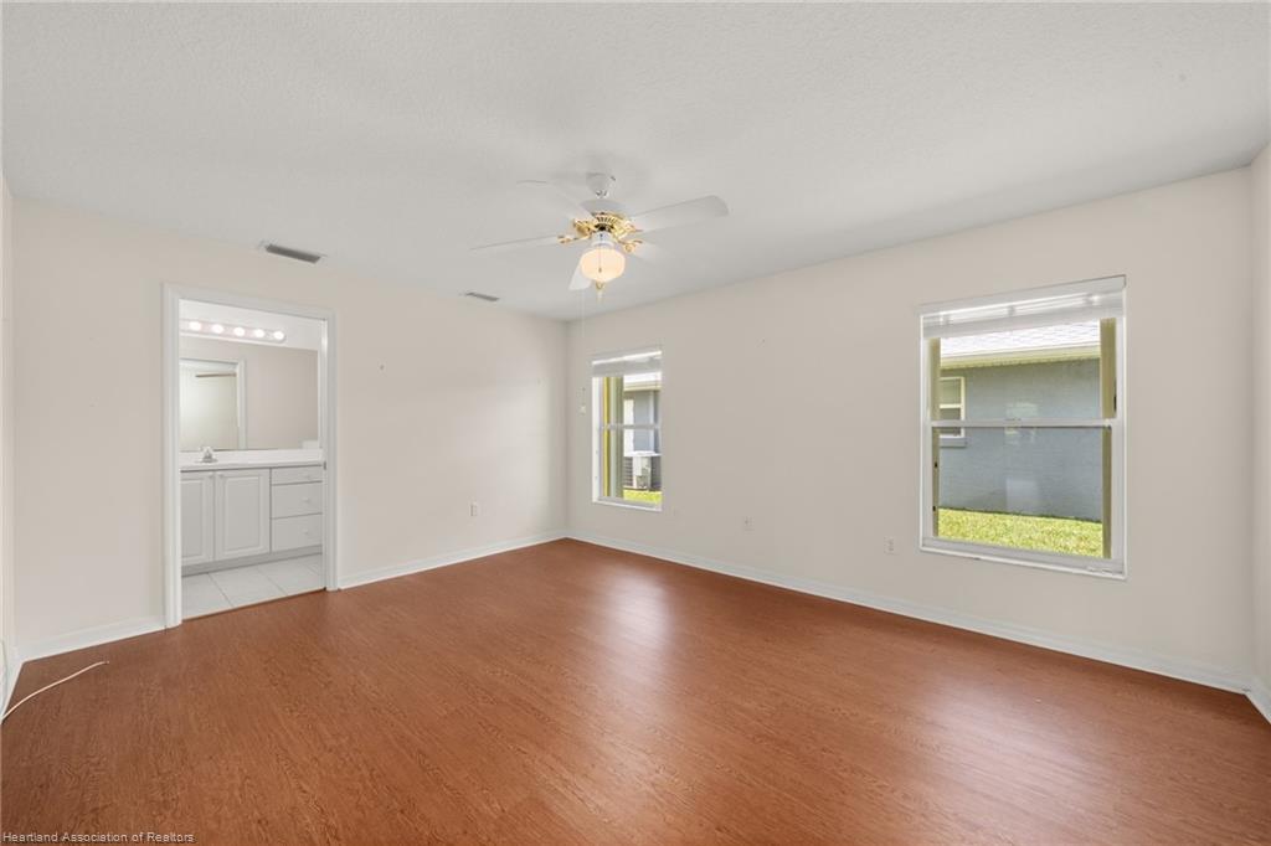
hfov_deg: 108.3
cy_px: 423
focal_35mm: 13
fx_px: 459
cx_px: 636
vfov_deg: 85.4
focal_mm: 13
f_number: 11
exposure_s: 1/4
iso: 400
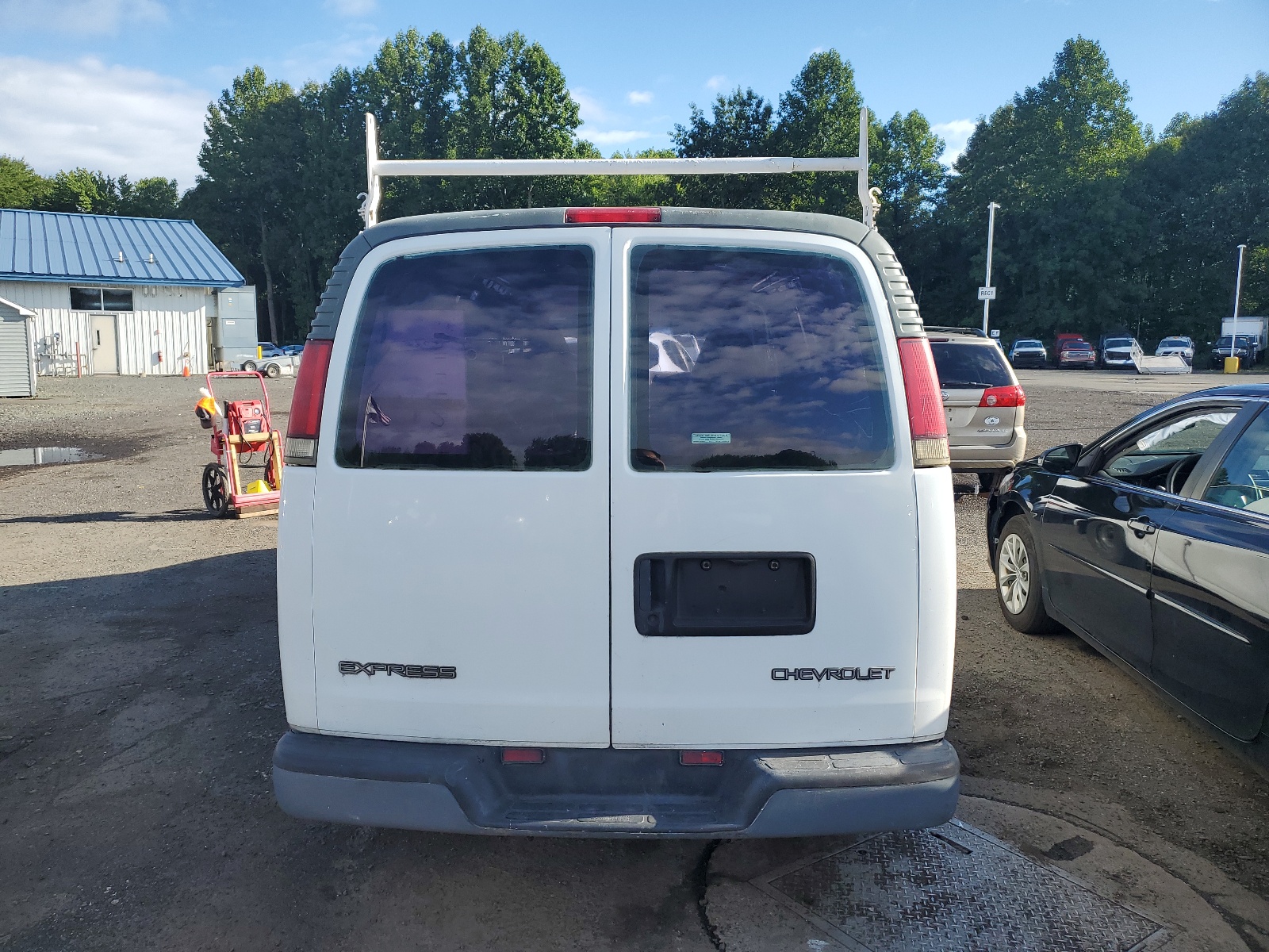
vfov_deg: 53.1
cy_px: 476
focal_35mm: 26
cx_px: 634
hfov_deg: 67.3
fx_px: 953
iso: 50
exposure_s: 1/1667
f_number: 1.5
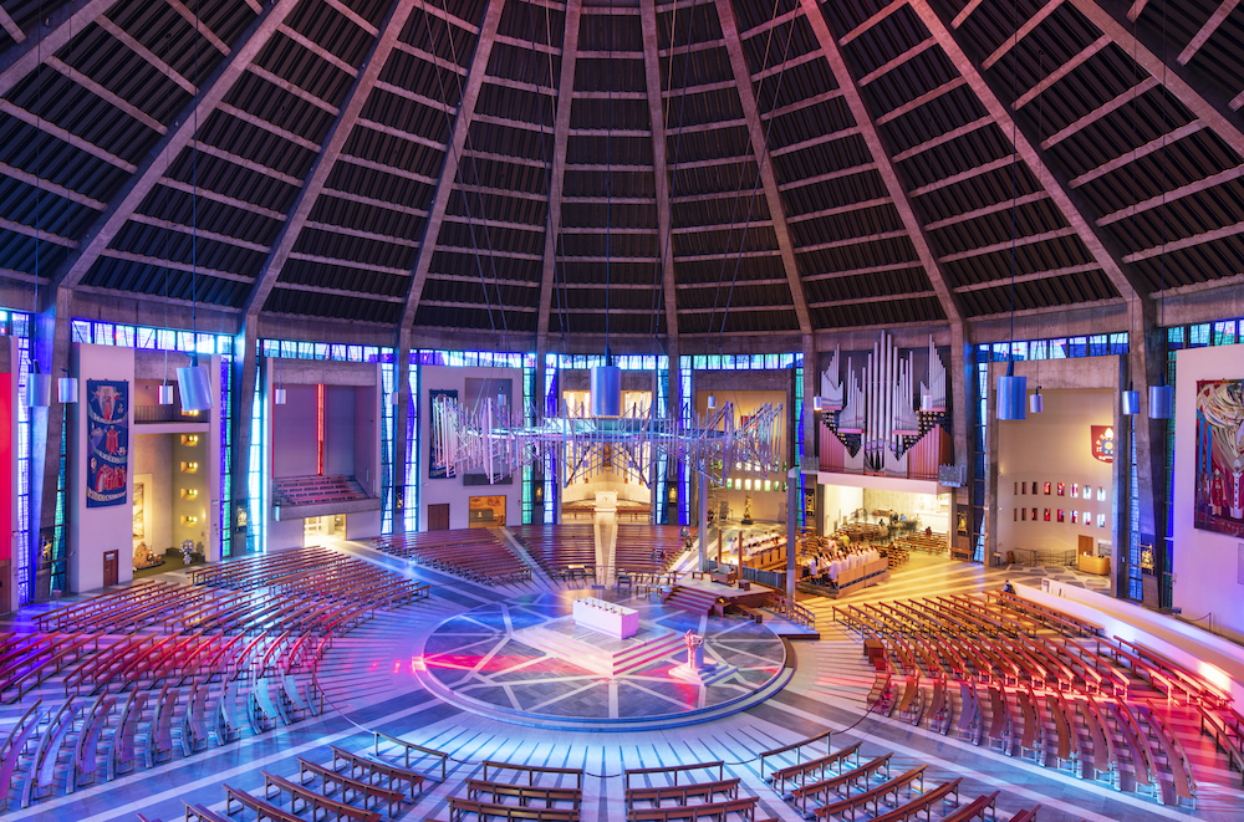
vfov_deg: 64.2
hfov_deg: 87.1
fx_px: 655
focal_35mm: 19
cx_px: 622
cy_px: 411
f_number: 11
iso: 64
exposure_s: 8
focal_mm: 19
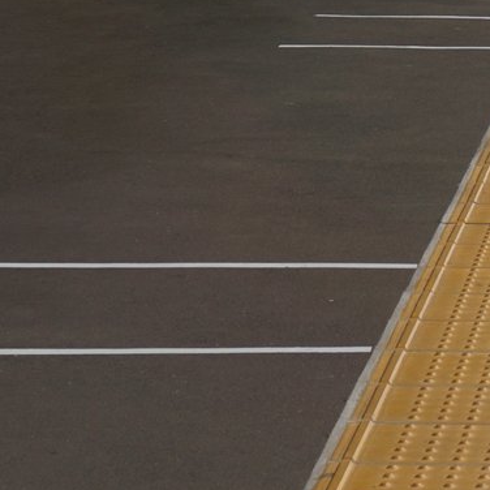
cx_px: 646
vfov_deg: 9.6
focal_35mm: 179
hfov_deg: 9.6
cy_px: -179
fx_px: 2864
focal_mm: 33
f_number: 7.1
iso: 100
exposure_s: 1/100
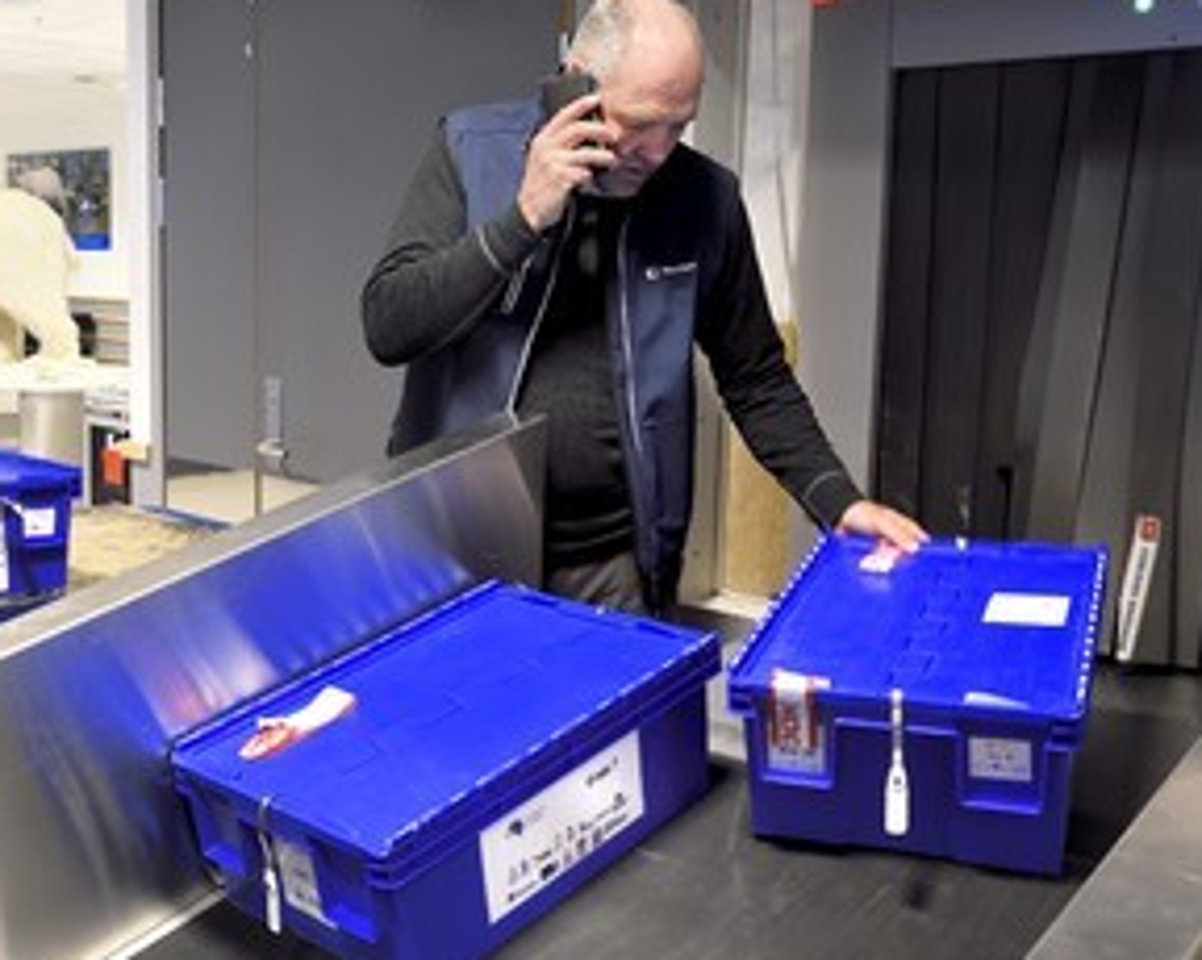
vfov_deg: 36.5
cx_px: 482
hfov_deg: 44.6
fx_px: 1458
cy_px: 467
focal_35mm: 41
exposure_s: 1/20
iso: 1600
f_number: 7.1
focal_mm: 30
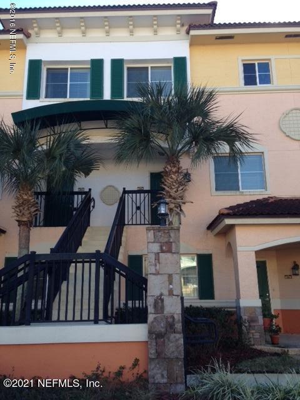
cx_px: 150
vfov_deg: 55.4
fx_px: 381
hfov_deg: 42.9
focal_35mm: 33
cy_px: 200
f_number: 2.4
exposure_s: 1/304
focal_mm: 4.12
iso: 50
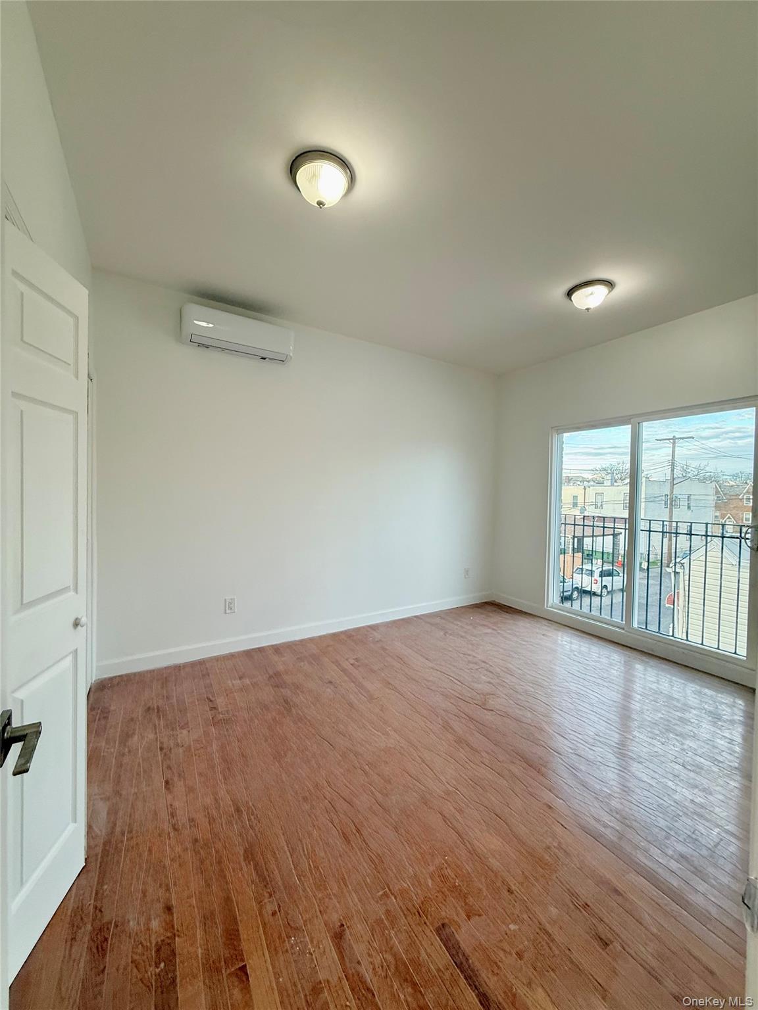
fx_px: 409
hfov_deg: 85.7
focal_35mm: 14
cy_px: 505
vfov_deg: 102.1
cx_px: 379
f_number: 2.2
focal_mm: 2.22
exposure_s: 1/120
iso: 160
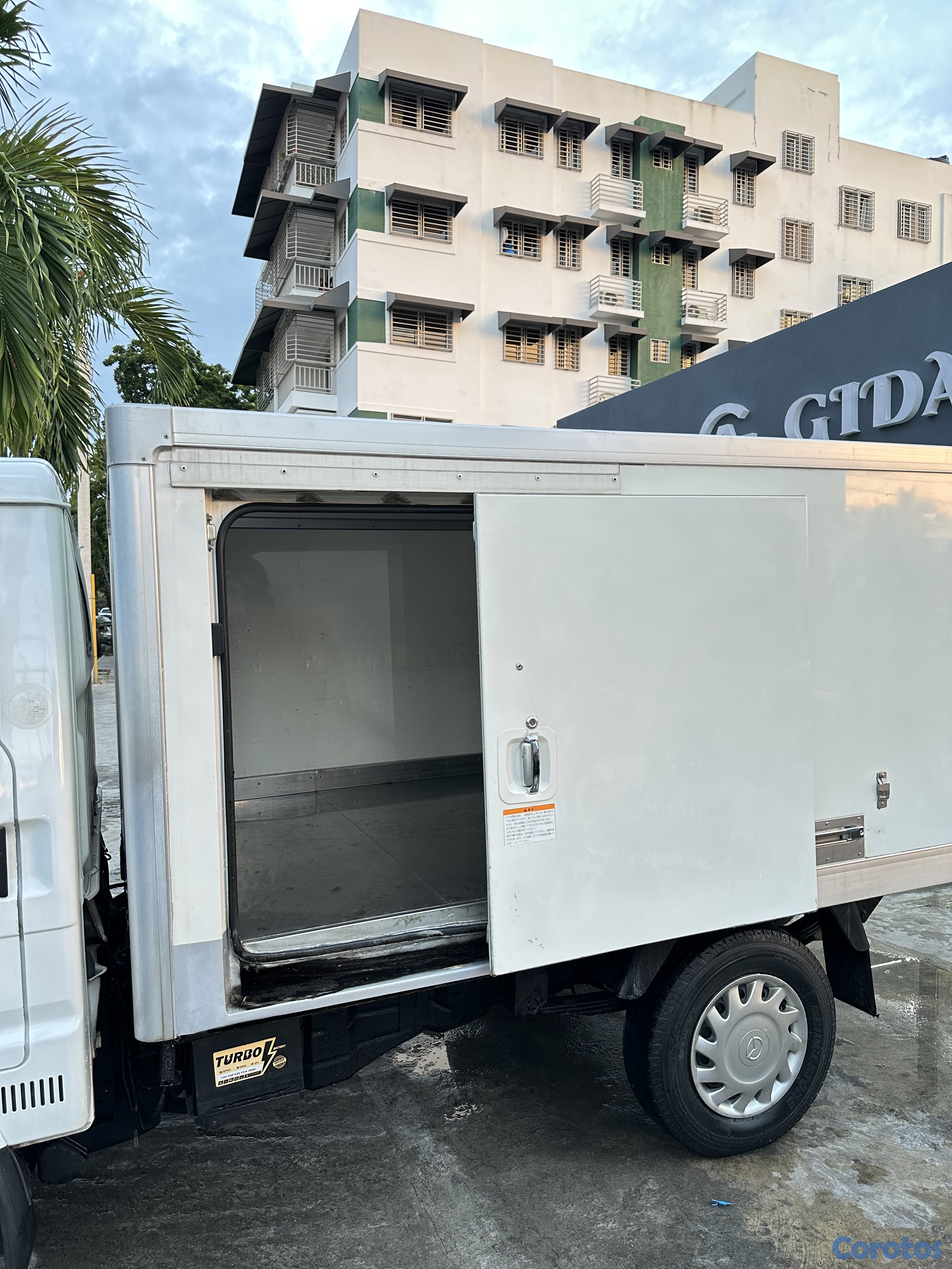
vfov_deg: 71.6
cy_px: 634
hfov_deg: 56.8
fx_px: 880
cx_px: 476
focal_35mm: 24
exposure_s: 1/60
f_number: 1.78
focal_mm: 6.86
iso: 125
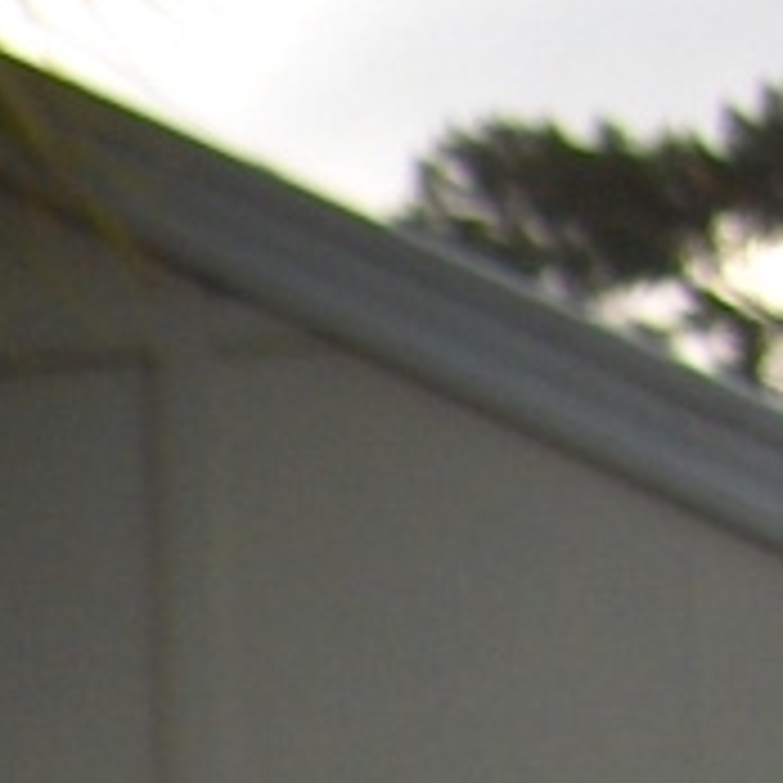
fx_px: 6475
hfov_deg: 6.1
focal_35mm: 253
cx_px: -2052
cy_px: 1948
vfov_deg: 6.5
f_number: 2.8
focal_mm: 8
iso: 100
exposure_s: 1/219
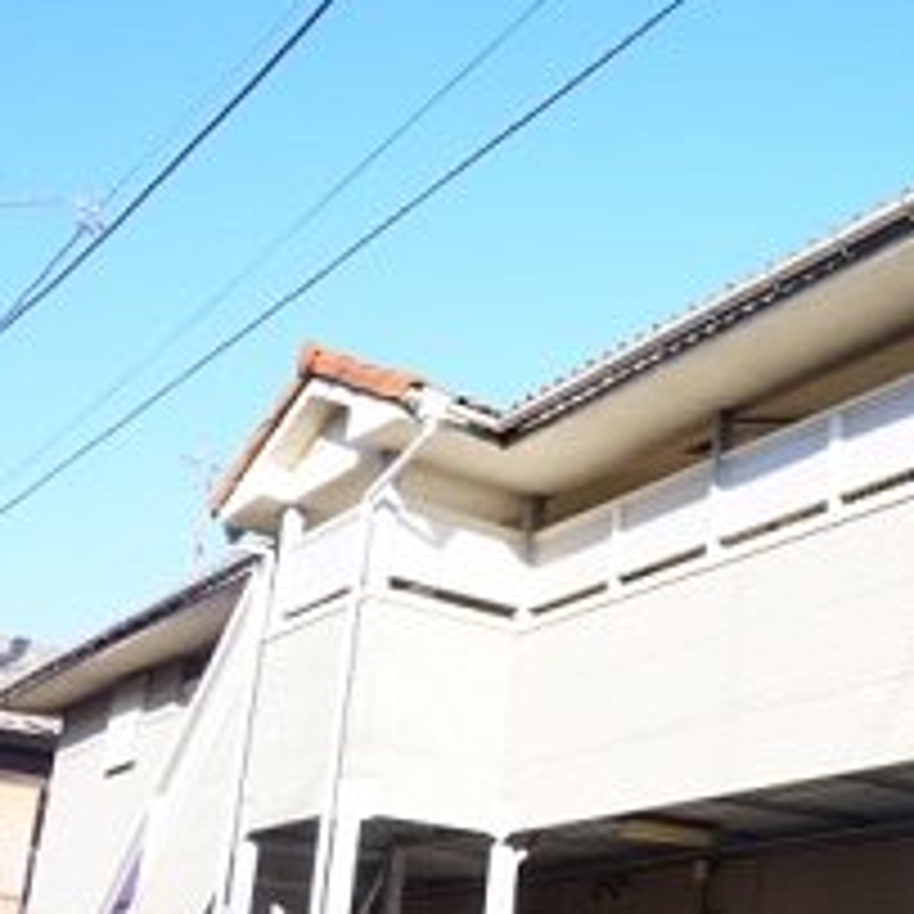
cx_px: 891
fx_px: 1524
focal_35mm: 51
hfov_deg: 31.2
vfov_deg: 33.0
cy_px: 639
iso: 100
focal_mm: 16
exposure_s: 1/100
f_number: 7.1
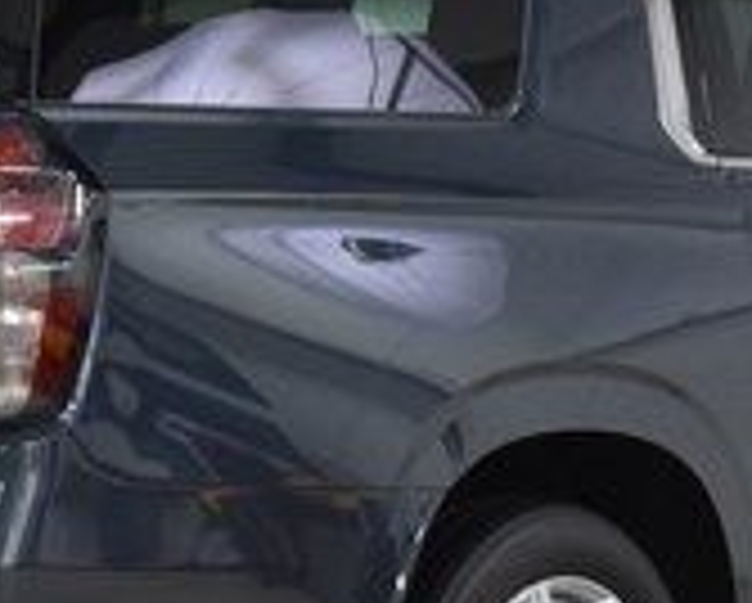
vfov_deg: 8.0
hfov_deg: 9.9
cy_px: 398
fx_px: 4323
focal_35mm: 194
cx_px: 329
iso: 1600
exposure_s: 1/60
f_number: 5.6
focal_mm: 36
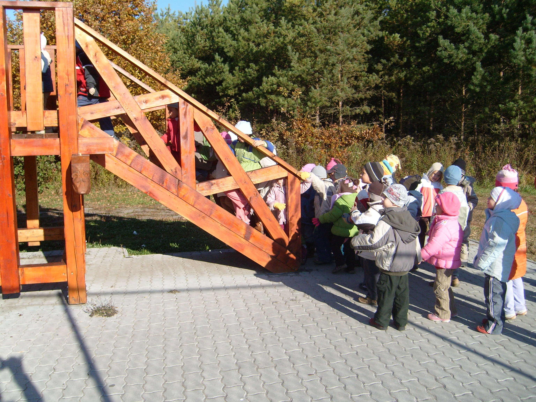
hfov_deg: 52.6
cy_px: 201
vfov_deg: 40.7
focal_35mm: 35
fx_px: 542
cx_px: 268
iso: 80
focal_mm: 5.8
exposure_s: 1/250
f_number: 7.1
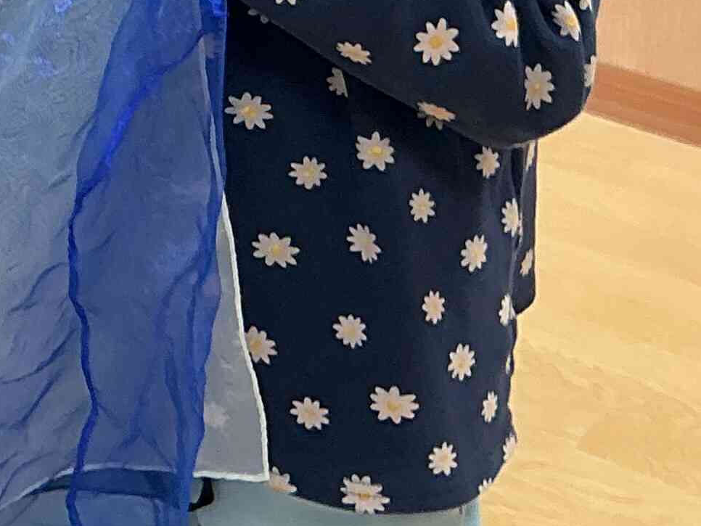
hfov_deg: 14.7
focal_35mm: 121
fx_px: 2451
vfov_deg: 11.7
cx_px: -458
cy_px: -278
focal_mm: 3
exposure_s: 1/60
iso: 32
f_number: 1.8
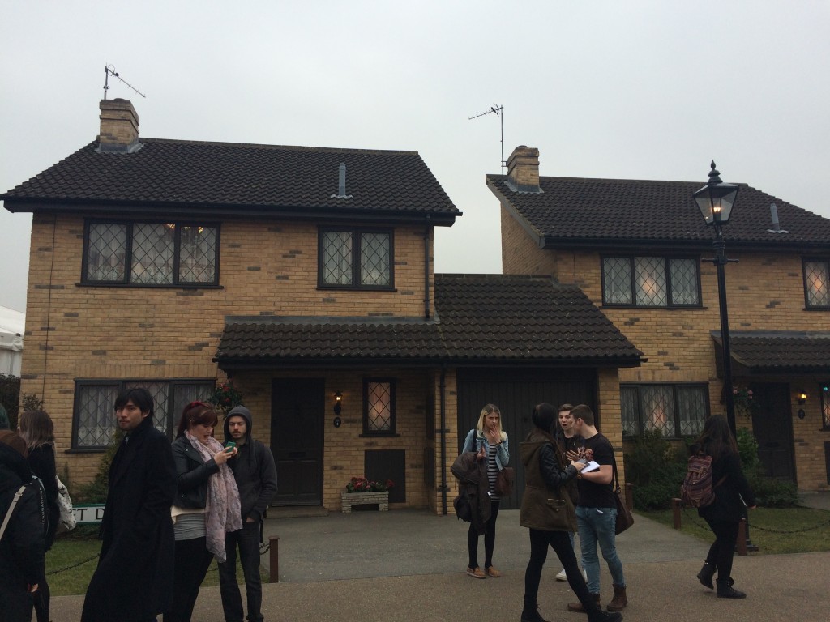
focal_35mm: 29
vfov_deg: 48.2
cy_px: 311
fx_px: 695
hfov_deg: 61.7
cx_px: 415
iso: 32
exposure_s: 1/360
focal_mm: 4.15
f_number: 2.2
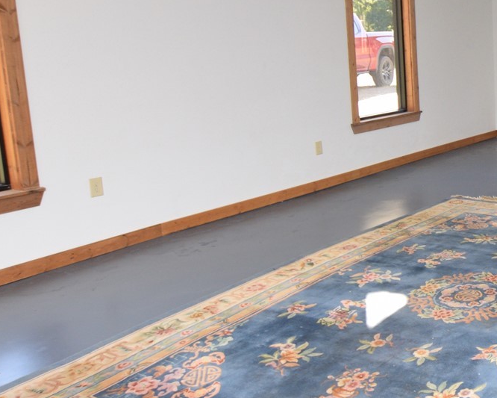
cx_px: 613
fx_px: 633
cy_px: 117
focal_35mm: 43
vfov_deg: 34.4
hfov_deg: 33.7
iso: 400
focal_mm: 10
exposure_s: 1/80
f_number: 4.5
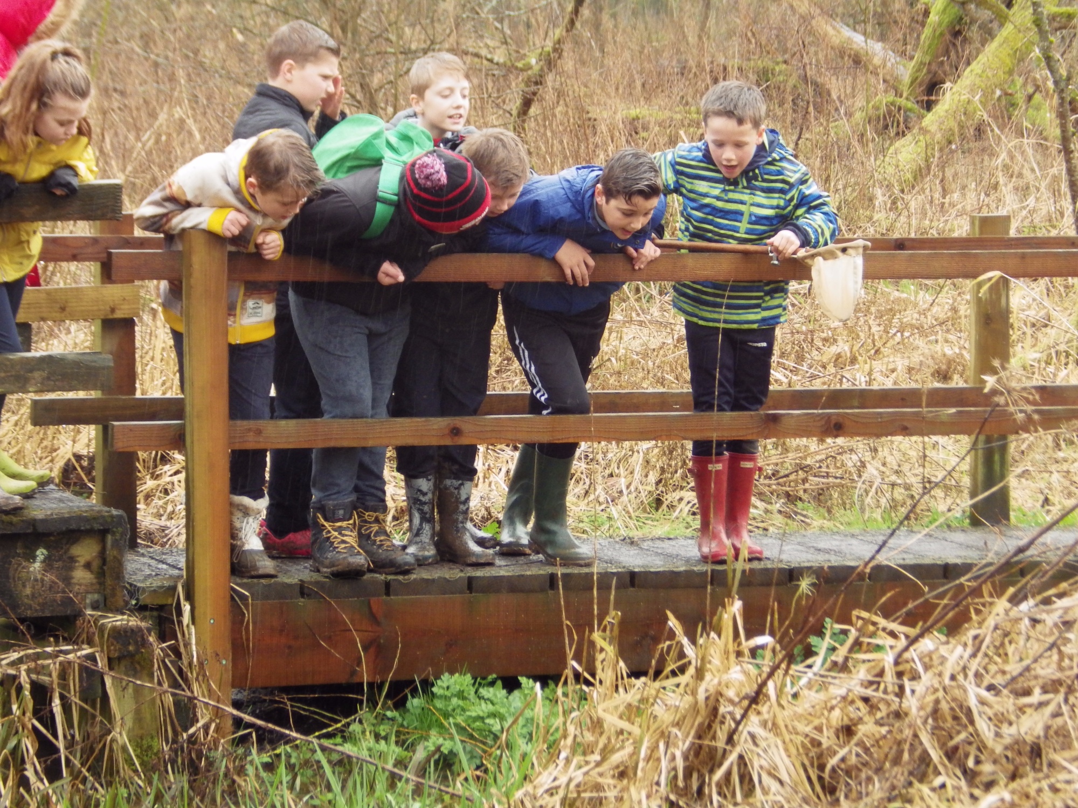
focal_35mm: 155
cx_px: 539
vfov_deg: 9.6
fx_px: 4827
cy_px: 404
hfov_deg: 12.7
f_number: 5.2
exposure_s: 1/80
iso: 250
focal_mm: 27.8
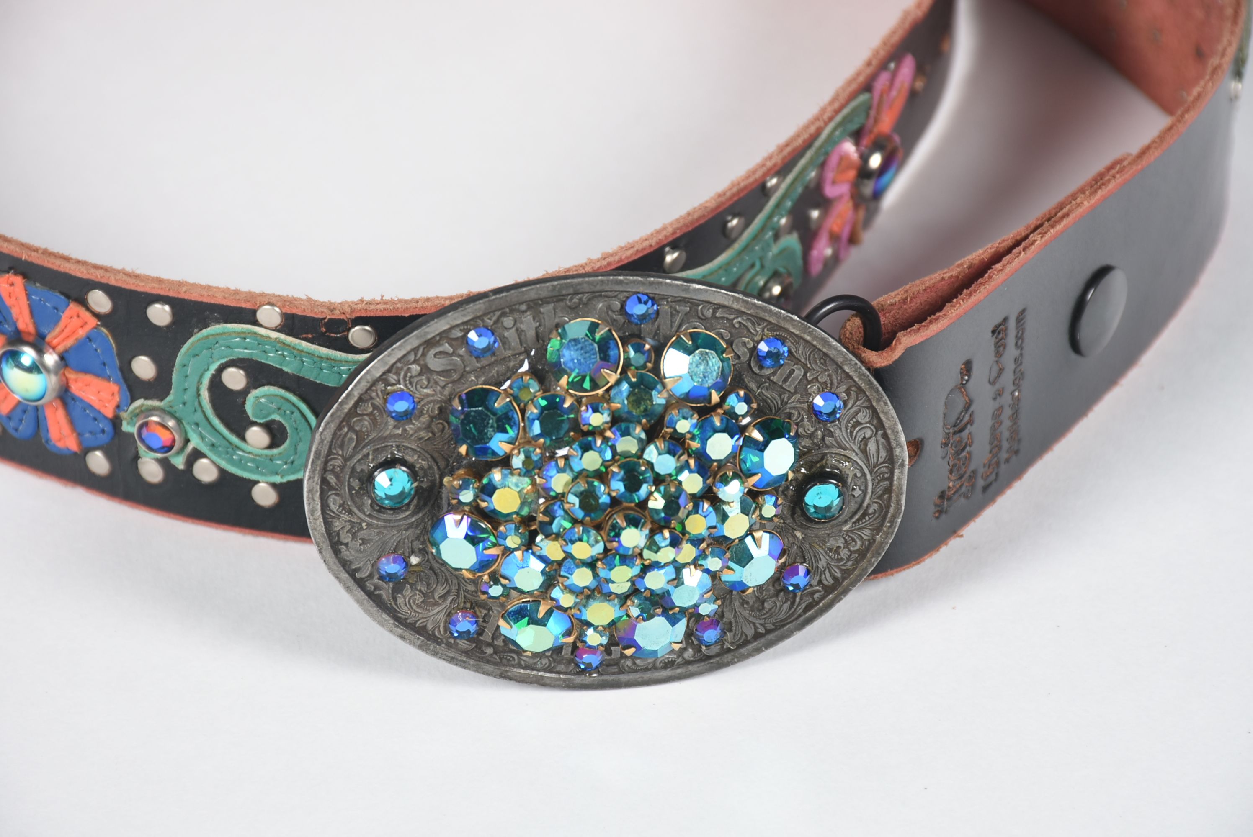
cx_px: 626
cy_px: 418
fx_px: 7315
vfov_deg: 6.6
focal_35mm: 210
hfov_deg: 9.8
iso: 200
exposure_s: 1/125
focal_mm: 140
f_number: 10
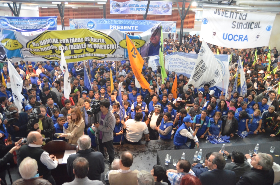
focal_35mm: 48
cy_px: 92
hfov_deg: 41.2
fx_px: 373
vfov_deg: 27.9
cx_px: 140
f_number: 4.5
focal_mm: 32
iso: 4000
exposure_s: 1/80
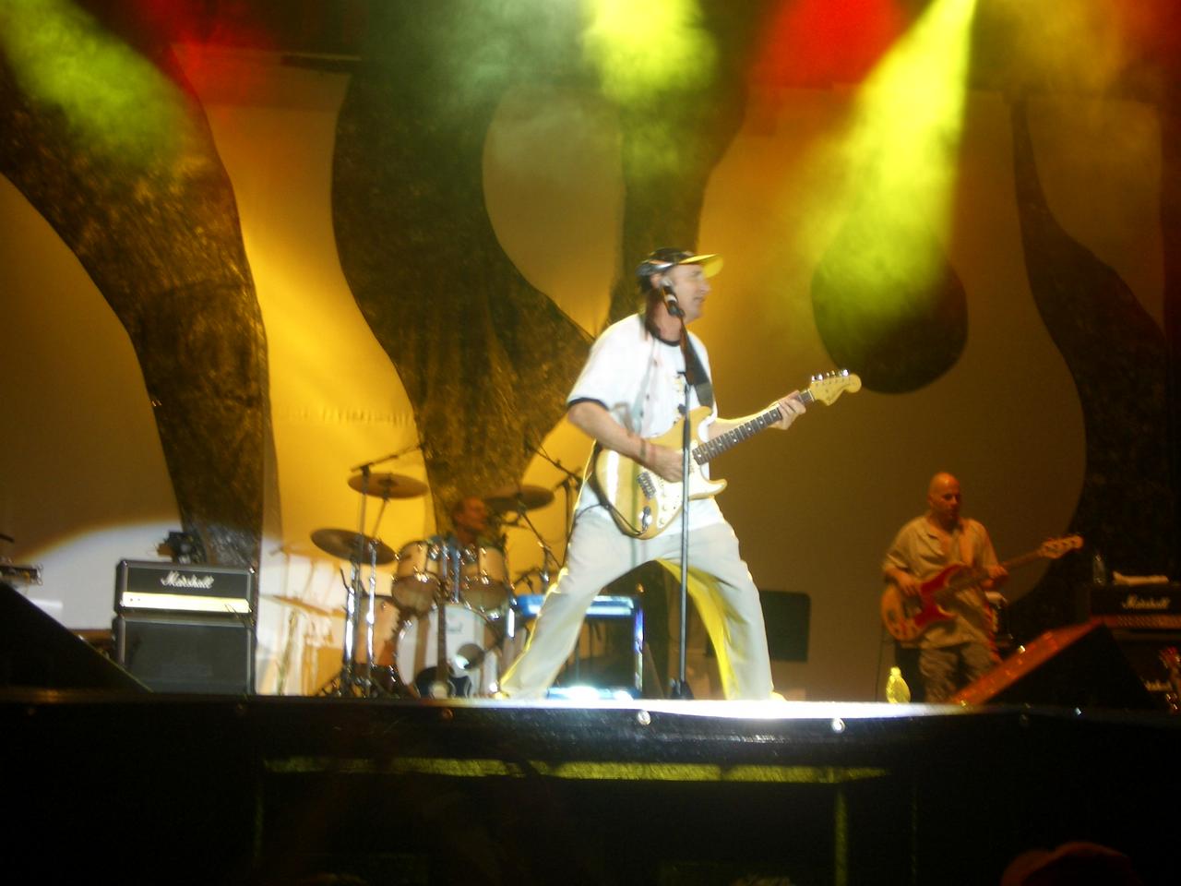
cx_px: 590
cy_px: 443
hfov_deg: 31.2
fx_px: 2115
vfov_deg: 23.7
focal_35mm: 62
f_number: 3.5
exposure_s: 1/13
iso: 50
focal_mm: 10.2
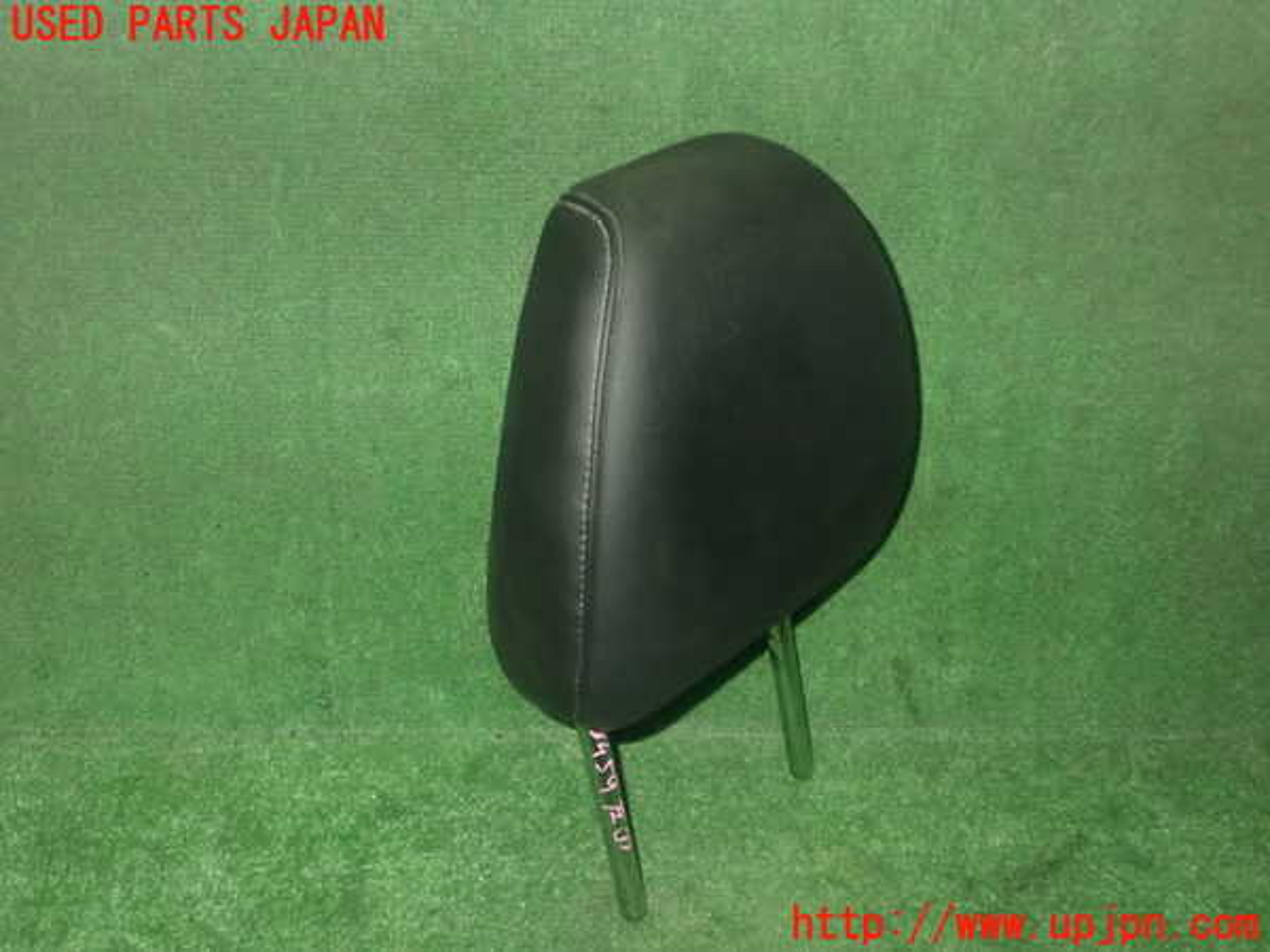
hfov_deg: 49.0
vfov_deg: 37.7
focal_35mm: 38
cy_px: 476
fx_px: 1394
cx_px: 635
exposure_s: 1/40
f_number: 8
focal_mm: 6.83
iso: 1250
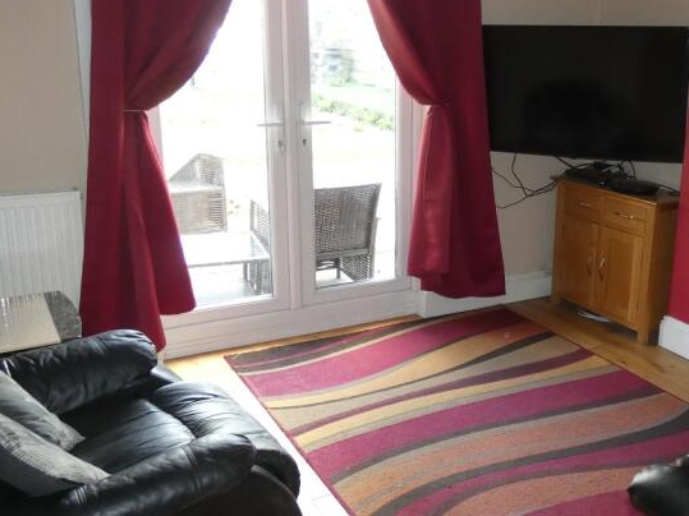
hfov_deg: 47.4
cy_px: 230
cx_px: 505
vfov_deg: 37.7
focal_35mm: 38
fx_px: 756
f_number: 2.8
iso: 400
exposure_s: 1/60
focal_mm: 3.6
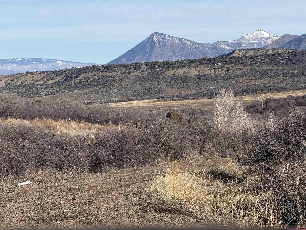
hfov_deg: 16.4
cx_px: 153
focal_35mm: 120
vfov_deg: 12.3
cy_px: 115
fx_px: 1061
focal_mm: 15.66
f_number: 2.8
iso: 64
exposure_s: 1/1818
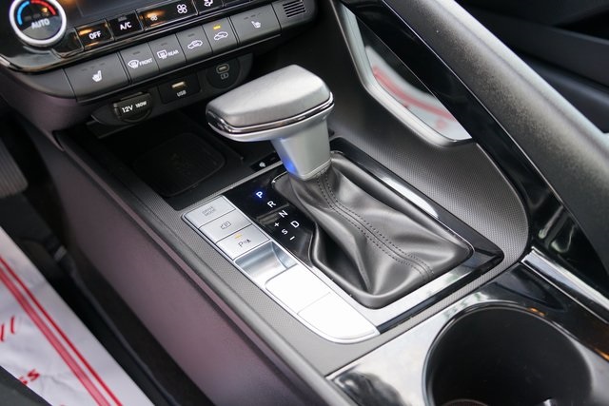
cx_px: 304
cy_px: 203
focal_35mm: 28
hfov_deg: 65.5
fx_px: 474
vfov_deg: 46.4
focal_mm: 28
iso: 400
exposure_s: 1/60
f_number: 4
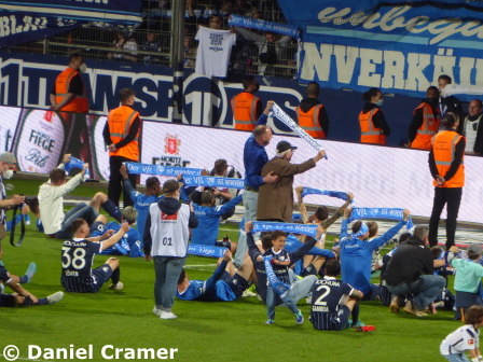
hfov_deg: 3.5
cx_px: 242
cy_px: 181
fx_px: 7967
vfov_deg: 2.6
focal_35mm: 571
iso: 400
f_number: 6.1
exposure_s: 1/60
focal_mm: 101.7
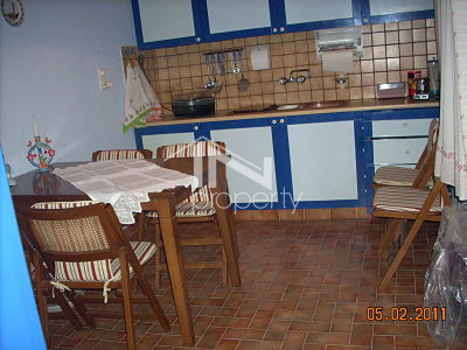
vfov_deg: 38.7
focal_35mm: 37
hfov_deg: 50.1
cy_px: 175
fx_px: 499
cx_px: 234
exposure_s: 1/60
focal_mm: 6.2
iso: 200
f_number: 2.8
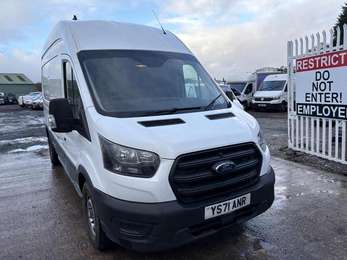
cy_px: 130
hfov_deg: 67.3
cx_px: 174
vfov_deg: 53.1
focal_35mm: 26
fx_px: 261
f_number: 1.6
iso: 50
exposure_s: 1/801
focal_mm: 5.96
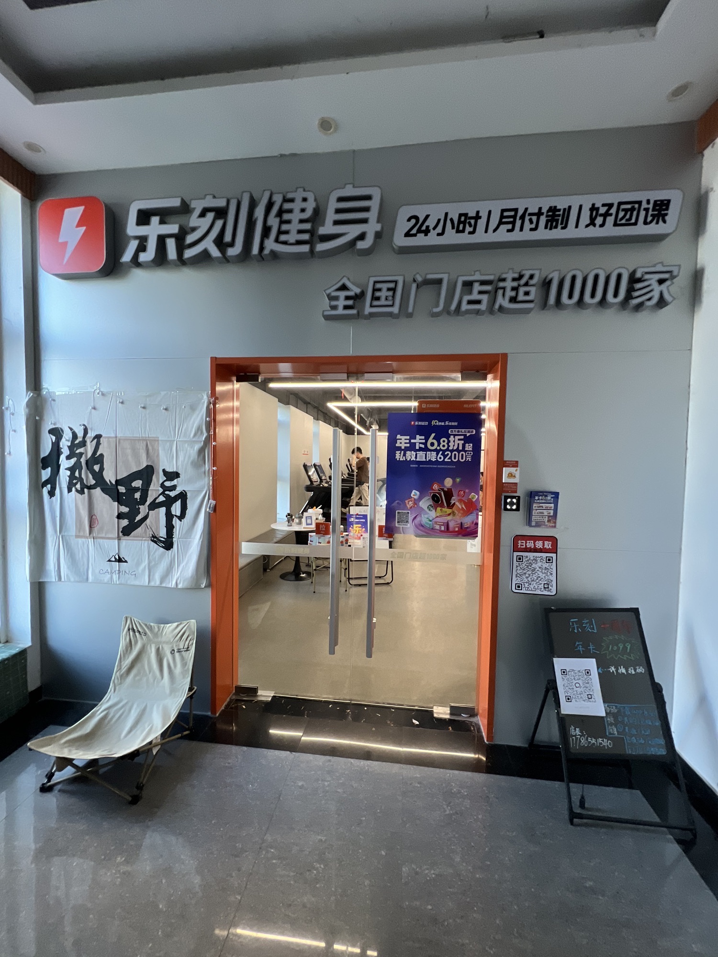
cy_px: 478
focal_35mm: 13
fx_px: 360
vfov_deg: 106.2
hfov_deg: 89.9
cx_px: 359
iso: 200
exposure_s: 1/50
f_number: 1.8
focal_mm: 1.57
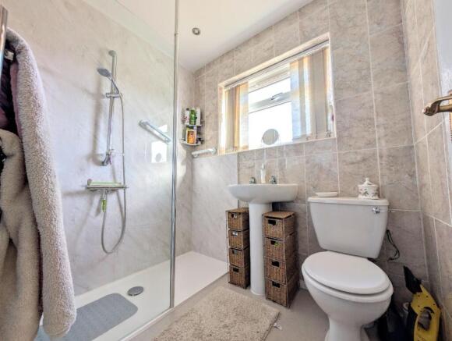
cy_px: 170
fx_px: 157
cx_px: 226
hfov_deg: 110.4
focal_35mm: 12
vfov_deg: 94.7
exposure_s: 1/245
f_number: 1.7
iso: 119
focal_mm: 2.02
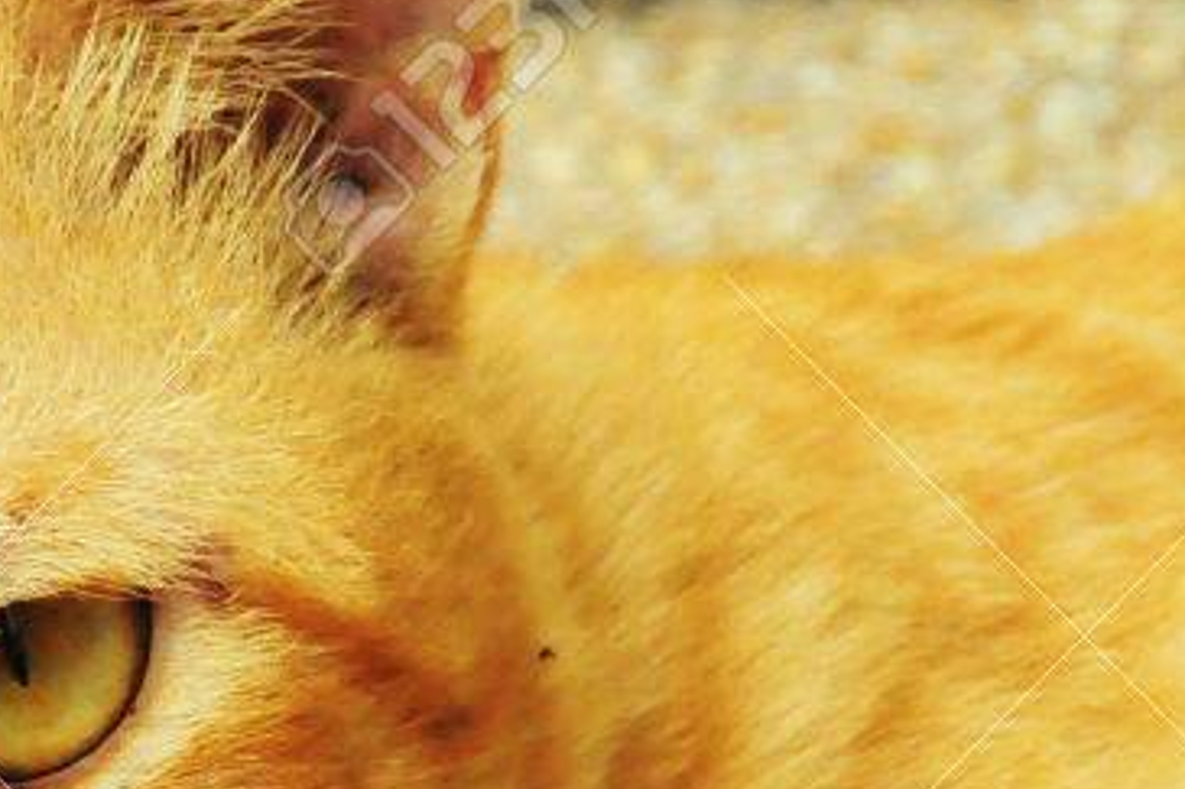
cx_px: -117
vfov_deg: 3.2
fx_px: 14048
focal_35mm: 427
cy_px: 1119
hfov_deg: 4.8
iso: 3200
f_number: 10
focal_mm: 80
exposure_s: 1/1600
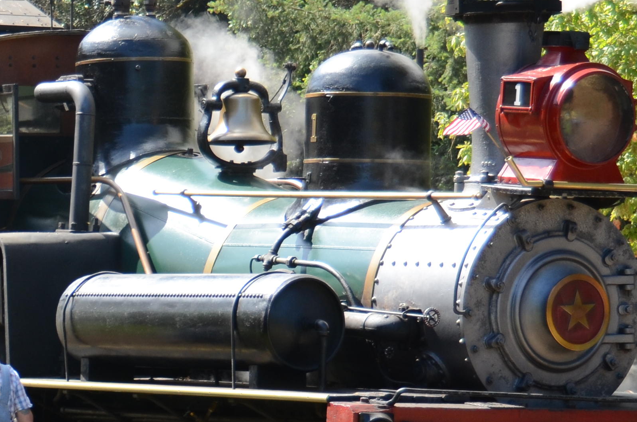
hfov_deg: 10.5
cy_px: 294
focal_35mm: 194
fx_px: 3426
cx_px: -102
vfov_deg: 7.0
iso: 250
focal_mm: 42
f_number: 5
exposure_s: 1/400
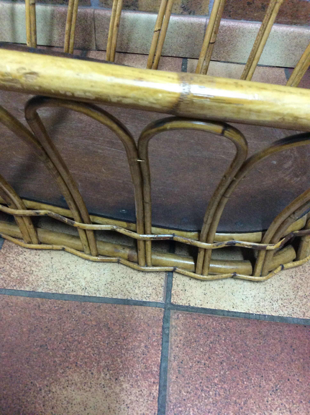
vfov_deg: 56.9
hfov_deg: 44.1
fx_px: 383
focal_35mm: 32
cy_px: 208
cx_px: 155
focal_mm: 3.3
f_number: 2.4
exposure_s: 1/20
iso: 250
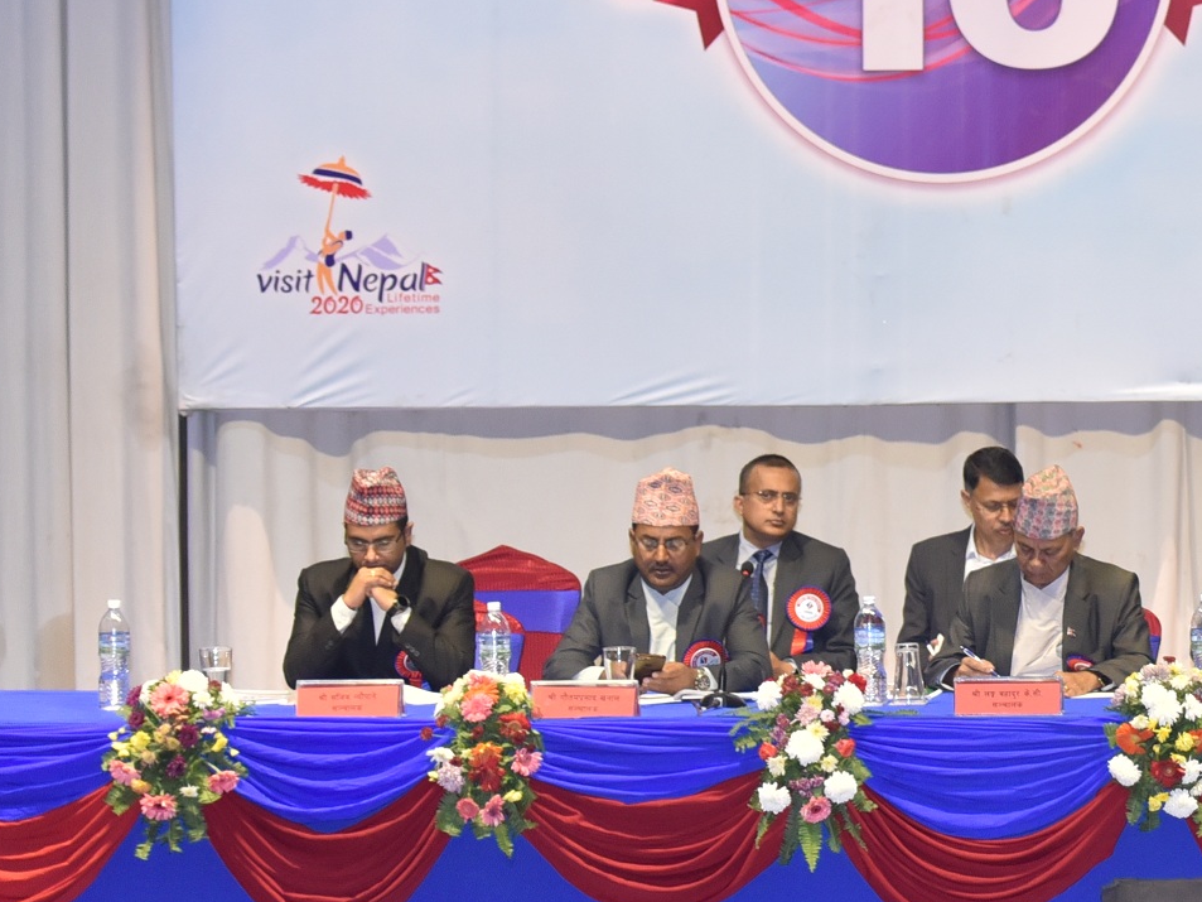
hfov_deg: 9.1
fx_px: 7362
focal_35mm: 212
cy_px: 440
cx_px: 1694
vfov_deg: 7.0
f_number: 2.8
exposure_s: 1/125
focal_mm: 70
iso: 1250
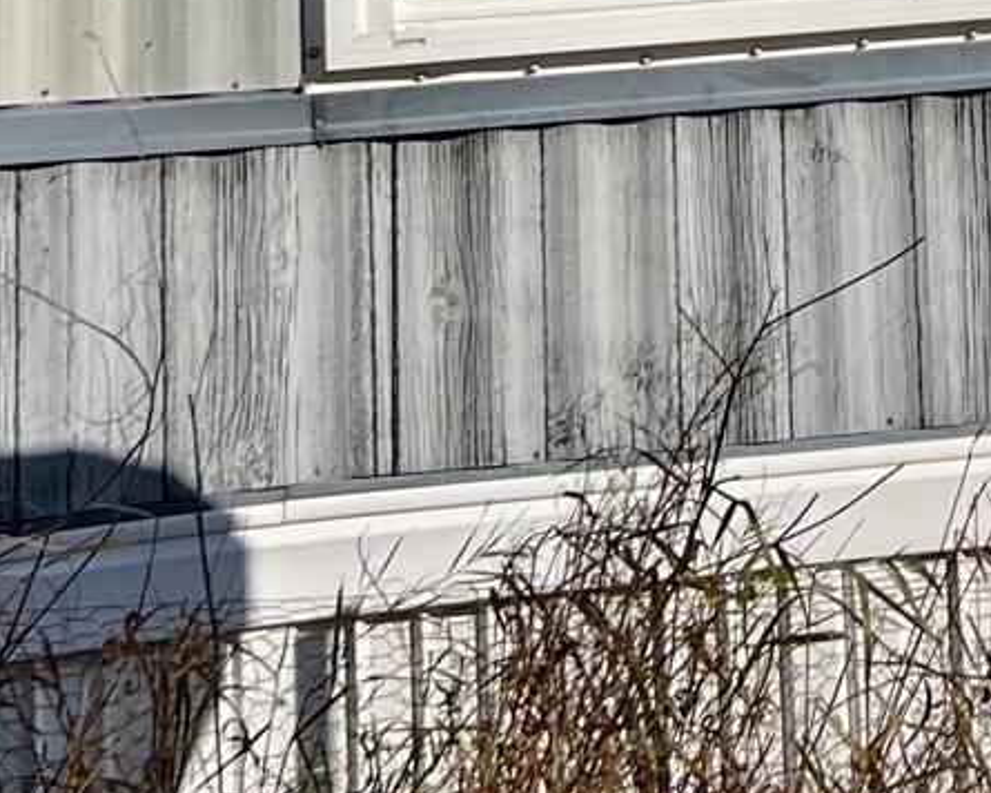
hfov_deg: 15.7
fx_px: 3373
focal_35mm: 115
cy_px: -630
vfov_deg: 12.3
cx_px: 1385
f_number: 1.5
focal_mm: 5.7
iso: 50
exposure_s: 1/6993
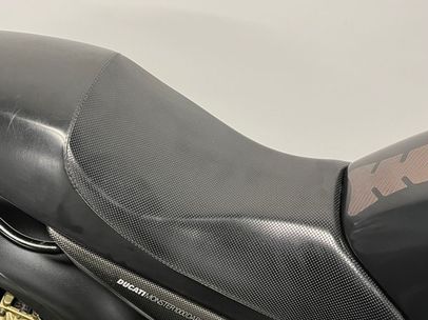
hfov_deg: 44.6
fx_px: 507
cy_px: 202
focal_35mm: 41
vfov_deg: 34.9
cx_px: 118
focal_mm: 5.1
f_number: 1.6
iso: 160
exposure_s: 1/50
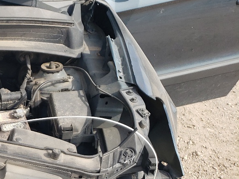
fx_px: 490
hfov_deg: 23.6
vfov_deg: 20.3
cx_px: -86
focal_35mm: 71
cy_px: 157
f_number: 1.5
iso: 50
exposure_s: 1/1429
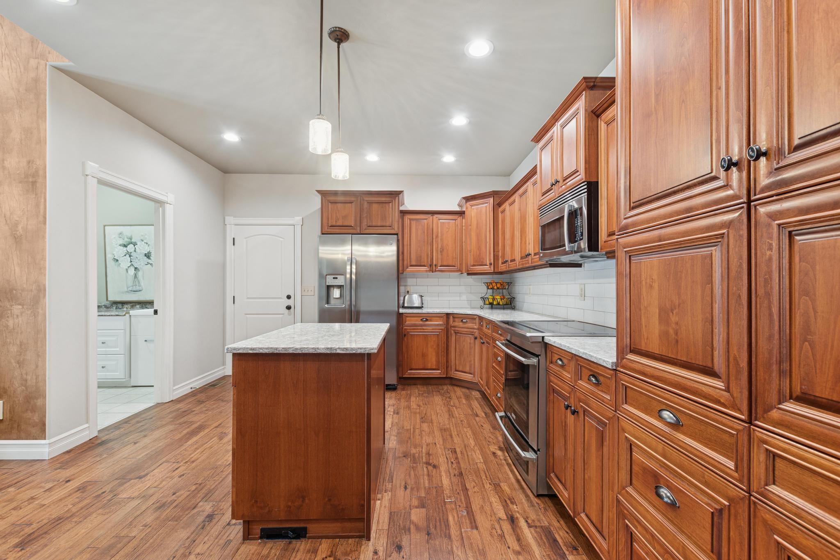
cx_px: 420
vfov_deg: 77.3
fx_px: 350
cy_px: 280
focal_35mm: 15
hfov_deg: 100.4
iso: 100
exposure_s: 1/2
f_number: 6.3
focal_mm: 10
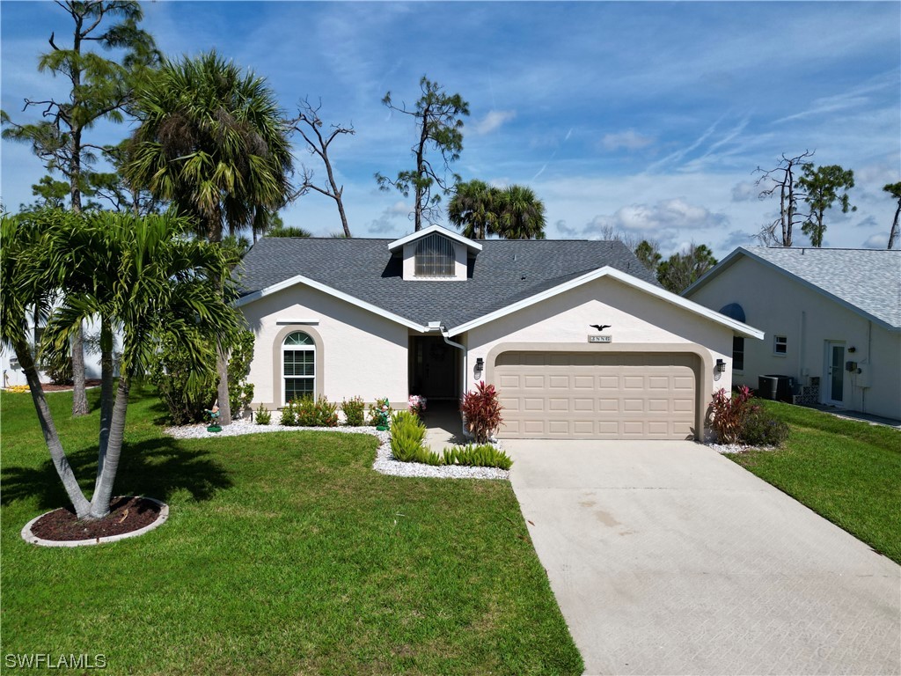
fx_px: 625
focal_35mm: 24
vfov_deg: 56.8
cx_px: 450
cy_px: 338
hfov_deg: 71.6
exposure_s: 1/5000
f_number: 1.7
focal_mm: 6.72
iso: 120
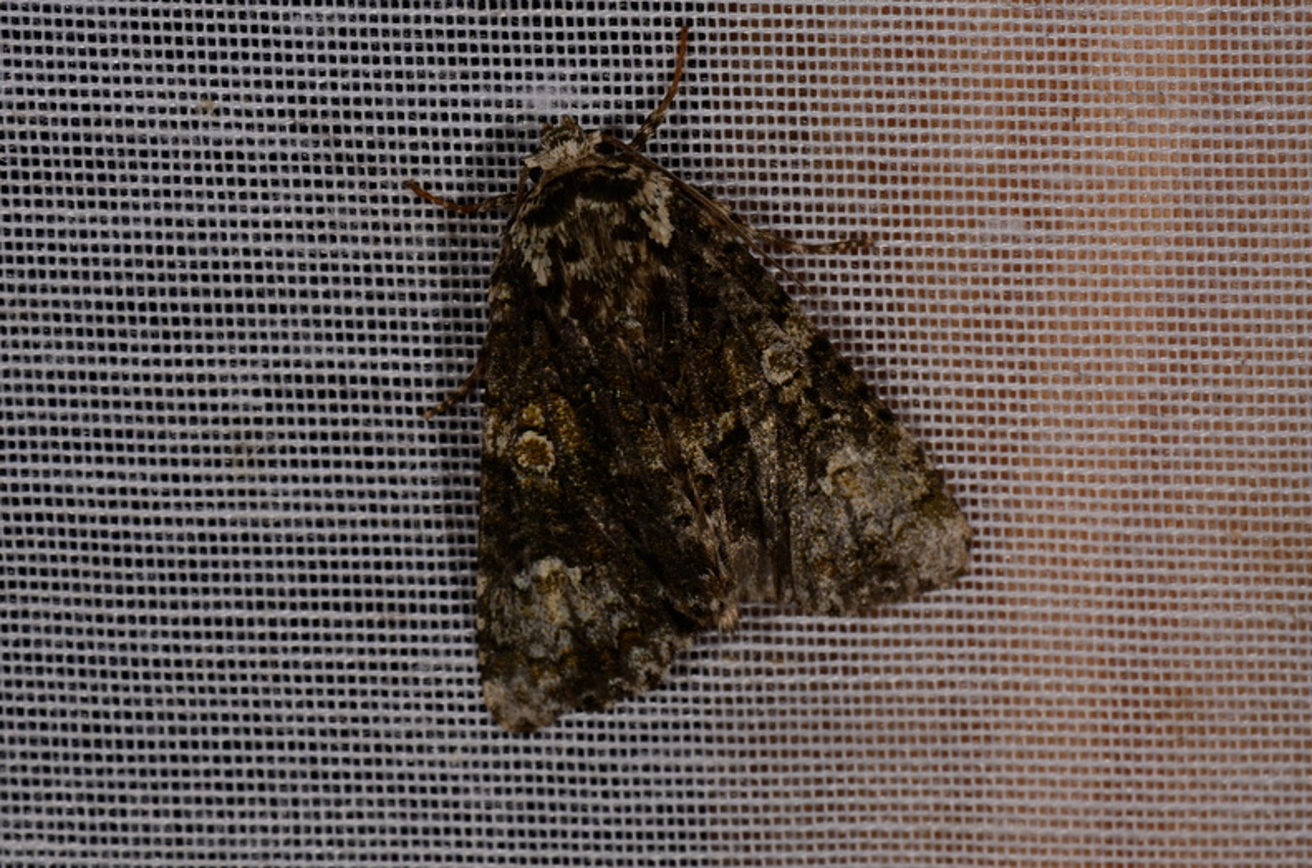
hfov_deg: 16.1
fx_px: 4636
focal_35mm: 128
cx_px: 656
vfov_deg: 10.7
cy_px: 434
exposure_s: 1/60
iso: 100
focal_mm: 85
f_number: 25
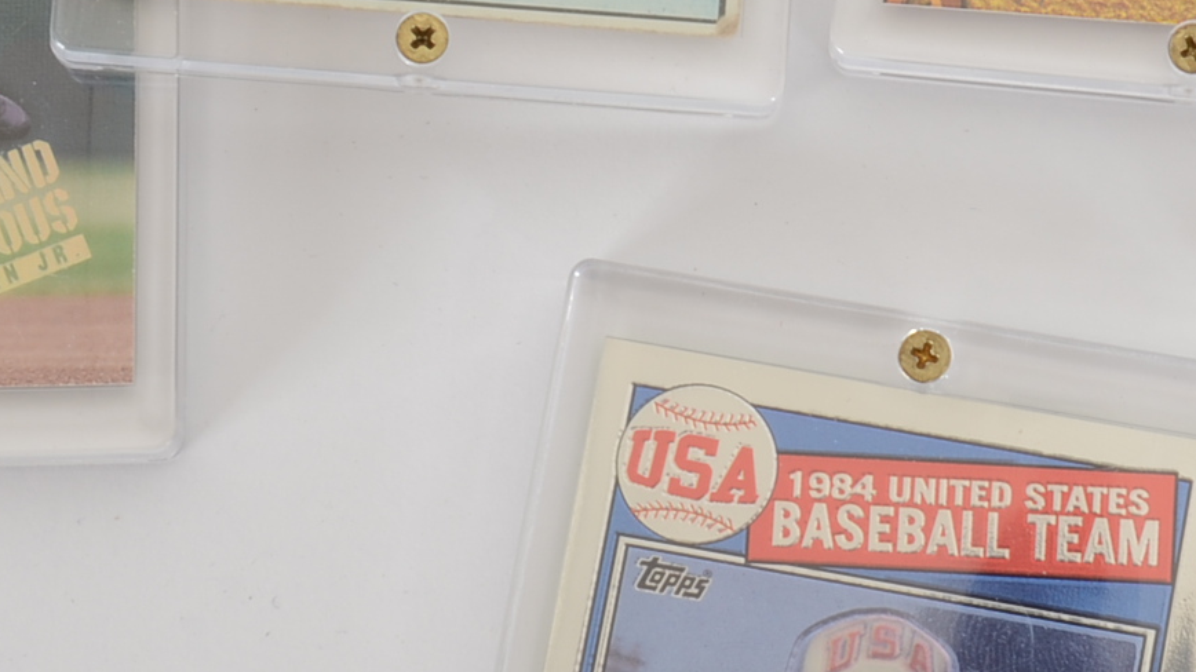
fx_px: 5644
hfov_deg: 12.1
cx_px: 930
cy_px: 156
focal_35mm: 178
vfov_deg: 6.8
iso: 125
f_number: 13
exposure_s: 1/100
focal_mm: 40
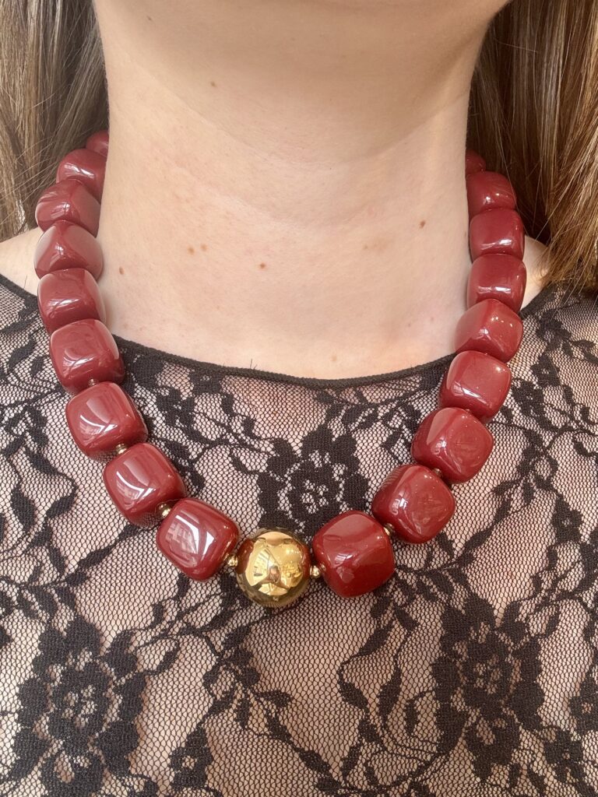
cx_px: 299
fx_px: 691
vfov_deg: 60.0
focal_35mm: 30
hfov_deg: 46.8
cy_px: 398
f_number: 1.9
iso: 32
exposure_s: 1/121
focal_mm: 2.69
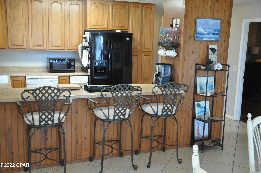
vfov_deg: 31.8
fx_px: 304
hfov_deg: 46.5
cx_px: 130
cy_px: 86
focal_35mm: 42
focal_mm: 28
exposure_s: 1/40
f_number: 4
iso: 800
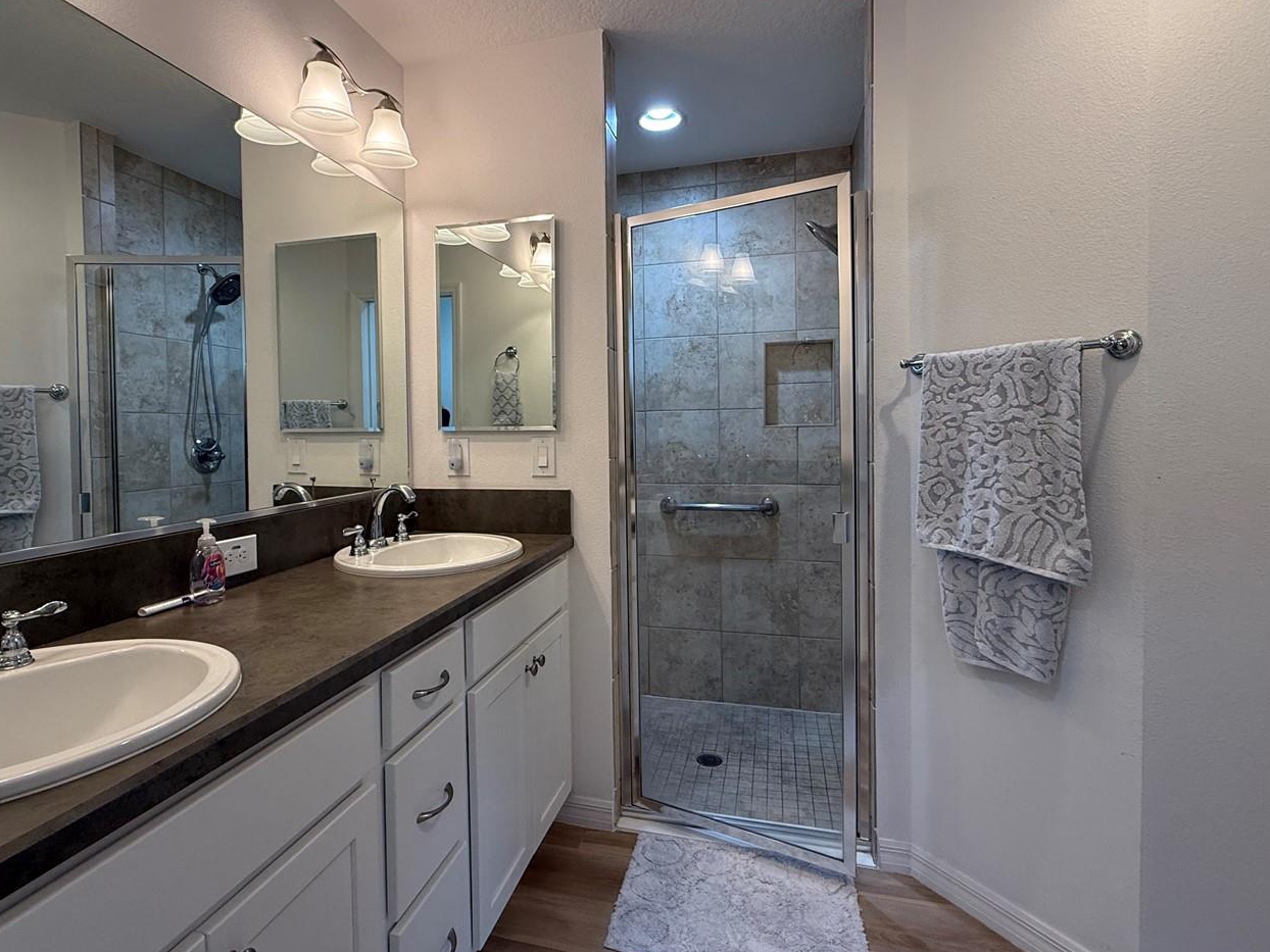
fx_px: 660
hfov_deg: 87.6
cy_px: 445
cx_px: 594
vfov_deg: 71.5
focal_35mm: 18
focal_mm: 2.22
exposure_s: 1/120
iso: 160
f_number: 2.2
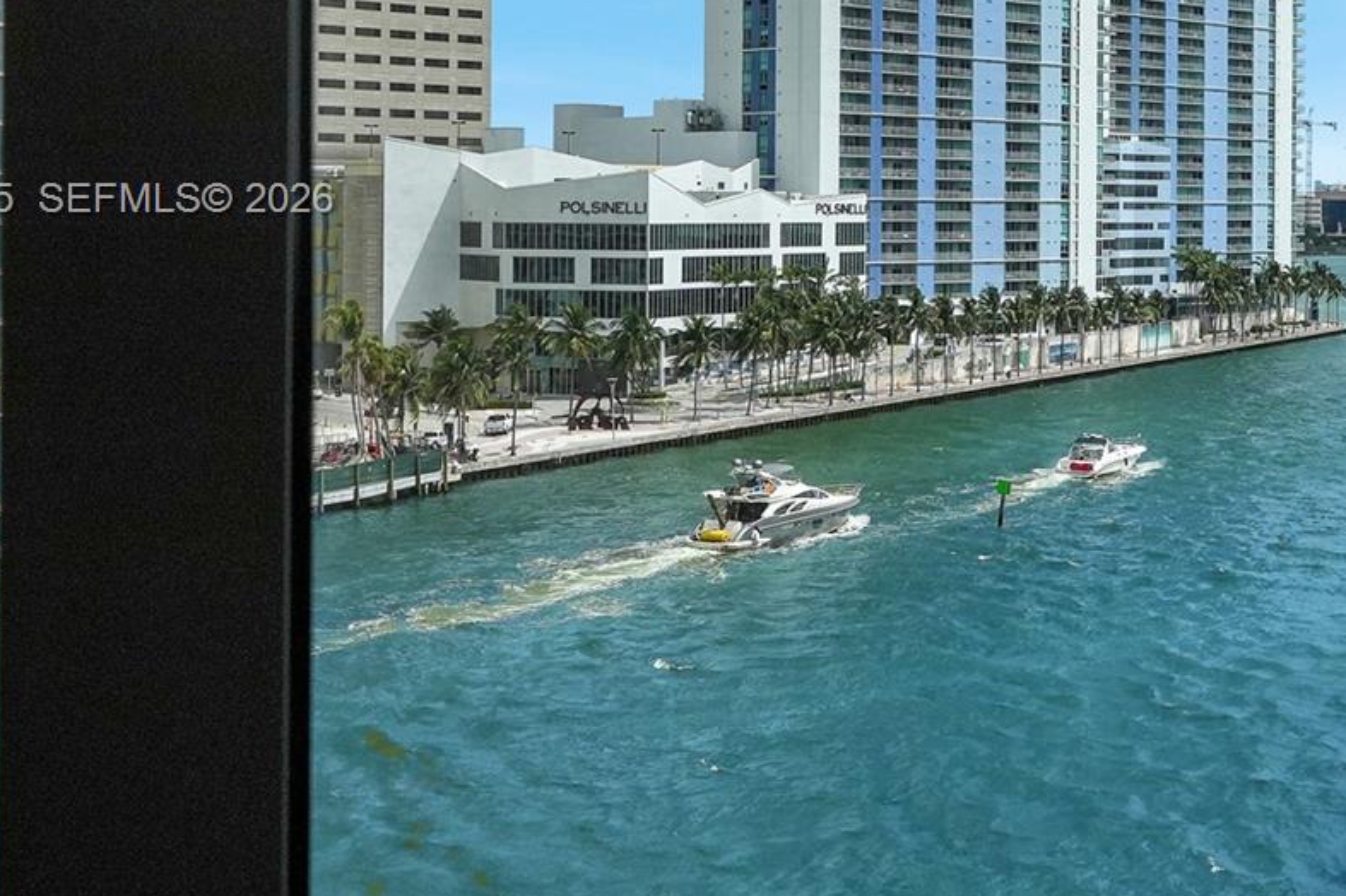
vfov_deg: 22.0
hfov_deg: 31.6
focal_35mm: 61
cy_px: 202
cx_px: 1170
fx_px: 2280
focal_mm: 20
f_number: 9
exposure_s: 1/1000
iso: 250
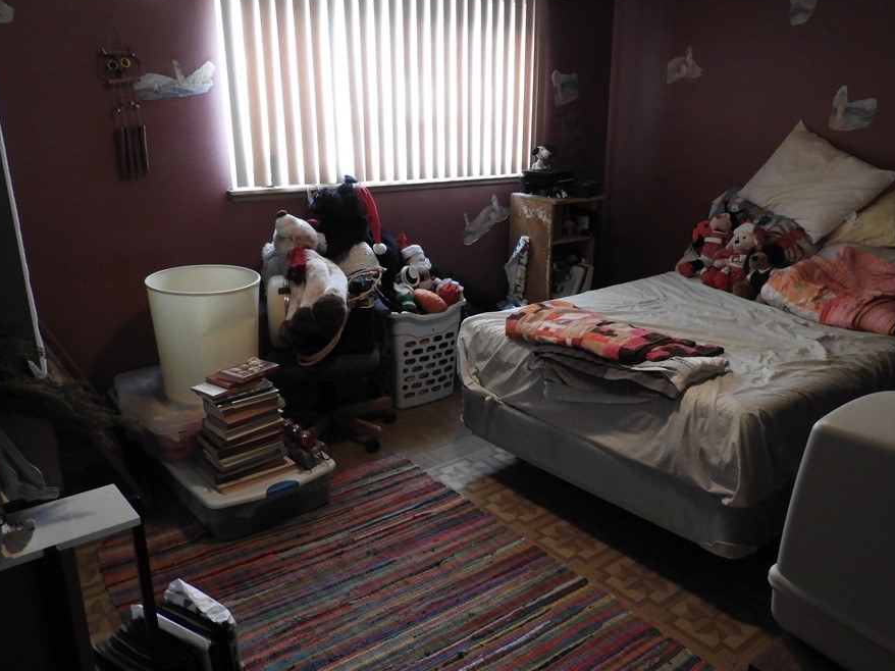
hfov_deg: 63.3
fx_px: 724
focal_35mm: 28
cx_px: 496
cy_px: 345
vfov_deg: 49.7
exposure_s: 1/8
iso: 640
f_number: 3.3
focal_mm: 4.3
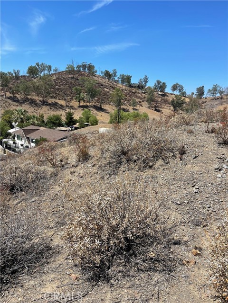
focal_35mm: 26
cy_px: 152
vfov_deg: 67.3
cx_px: 114
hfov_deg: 53.1
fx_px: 228
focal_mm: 5.1
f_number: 1.6
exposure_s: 1/3663
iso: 32
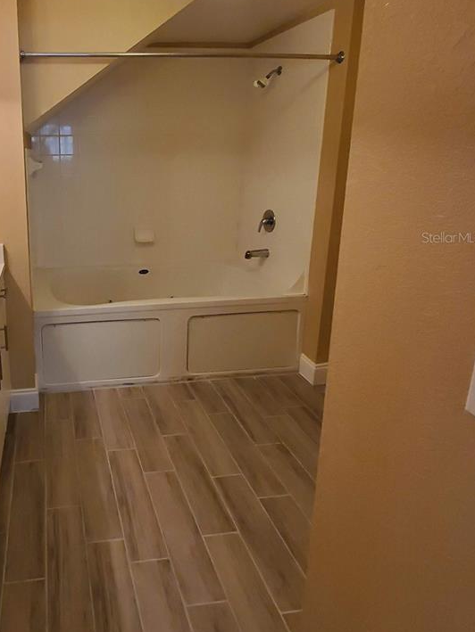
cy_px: 237
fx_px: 402
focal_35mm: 22
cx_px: 83
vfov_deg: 75.1
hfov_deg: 55.9
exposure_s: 1/59
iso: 320
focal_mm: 1.8
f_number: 2.2
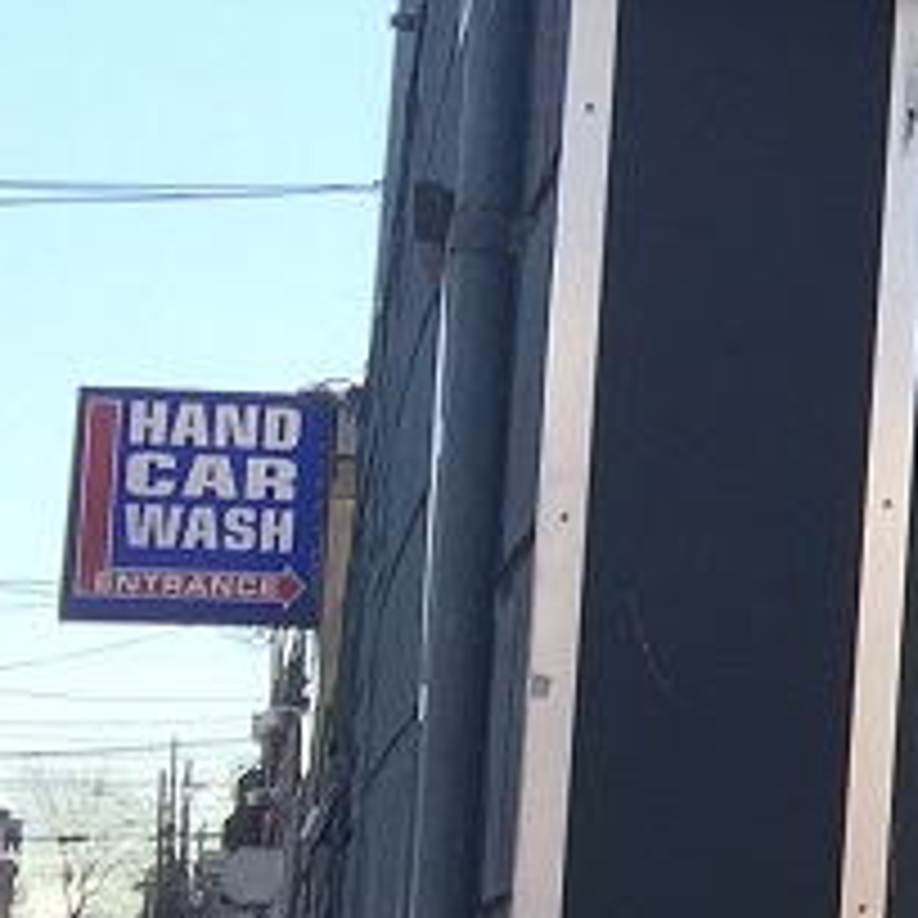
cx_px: 2646
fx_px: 4921
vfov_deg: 10.7
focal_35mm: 164
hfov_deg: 8.9
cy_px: 328
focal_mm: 4.15
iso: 32
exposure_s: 1/659
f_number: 2.2
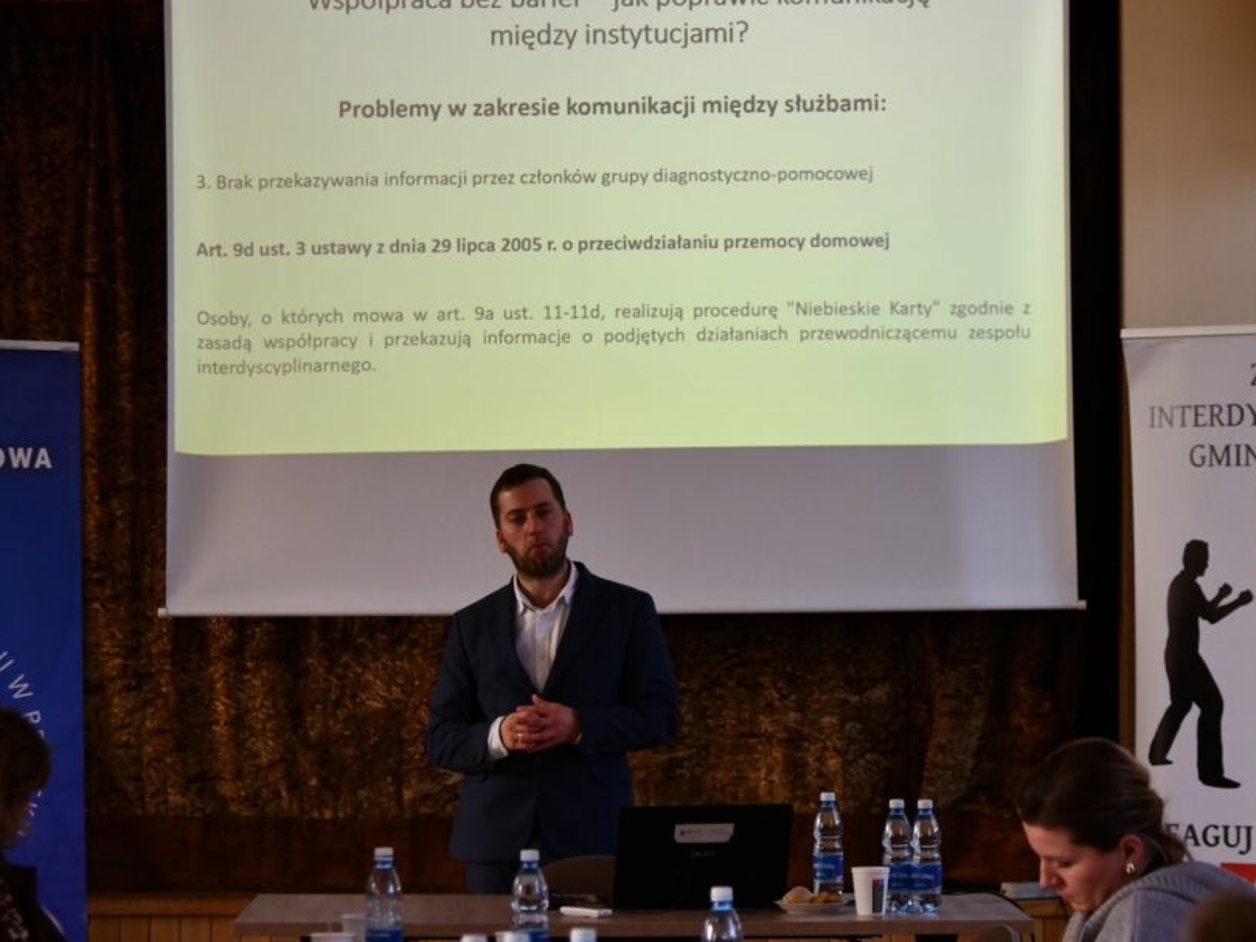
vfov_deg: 12.6
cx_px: 582
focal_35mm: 118
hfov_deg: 16.7
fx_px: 4282
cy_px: 457
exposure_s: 1/250
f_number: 4
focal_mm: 65
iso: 800
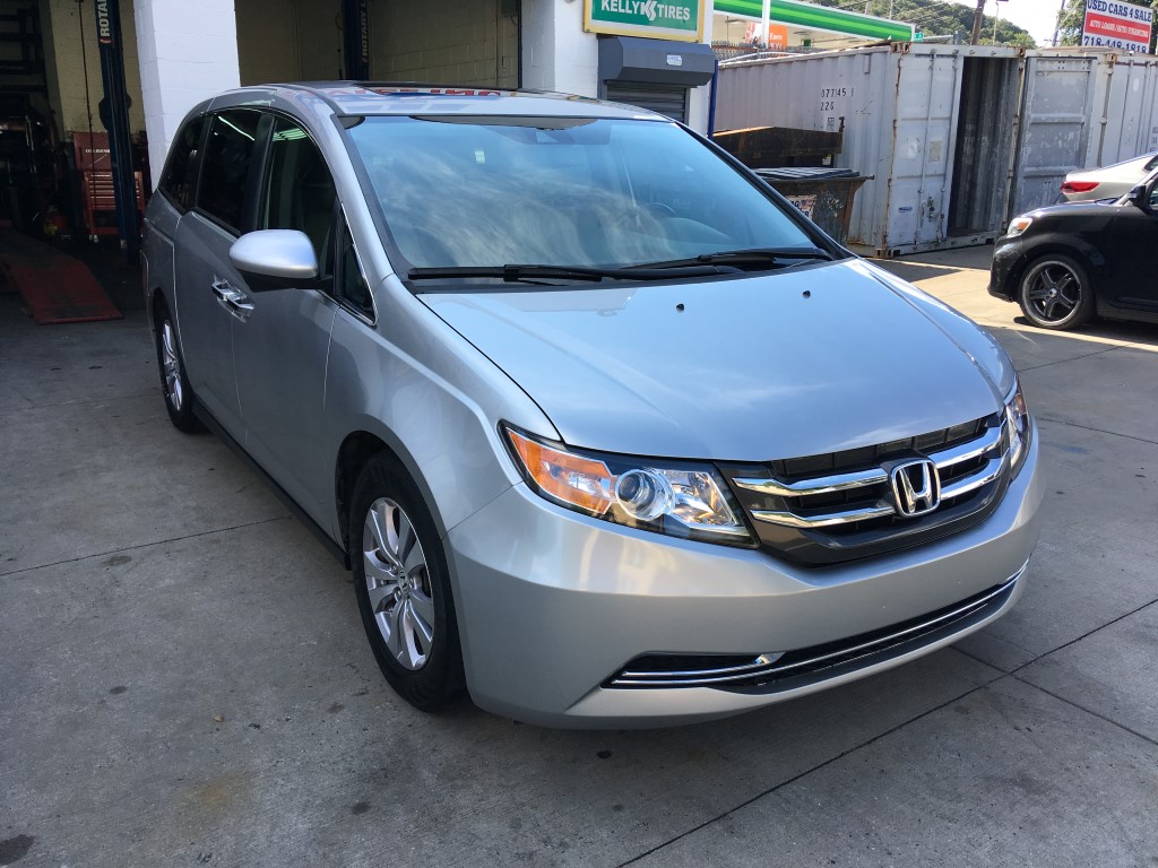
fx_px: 970
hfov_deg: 61.7
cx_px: 579
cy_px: 434
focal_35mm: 29
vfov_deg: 48.2
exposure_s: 1/455
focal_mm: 4.15
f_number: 2.2
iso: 25
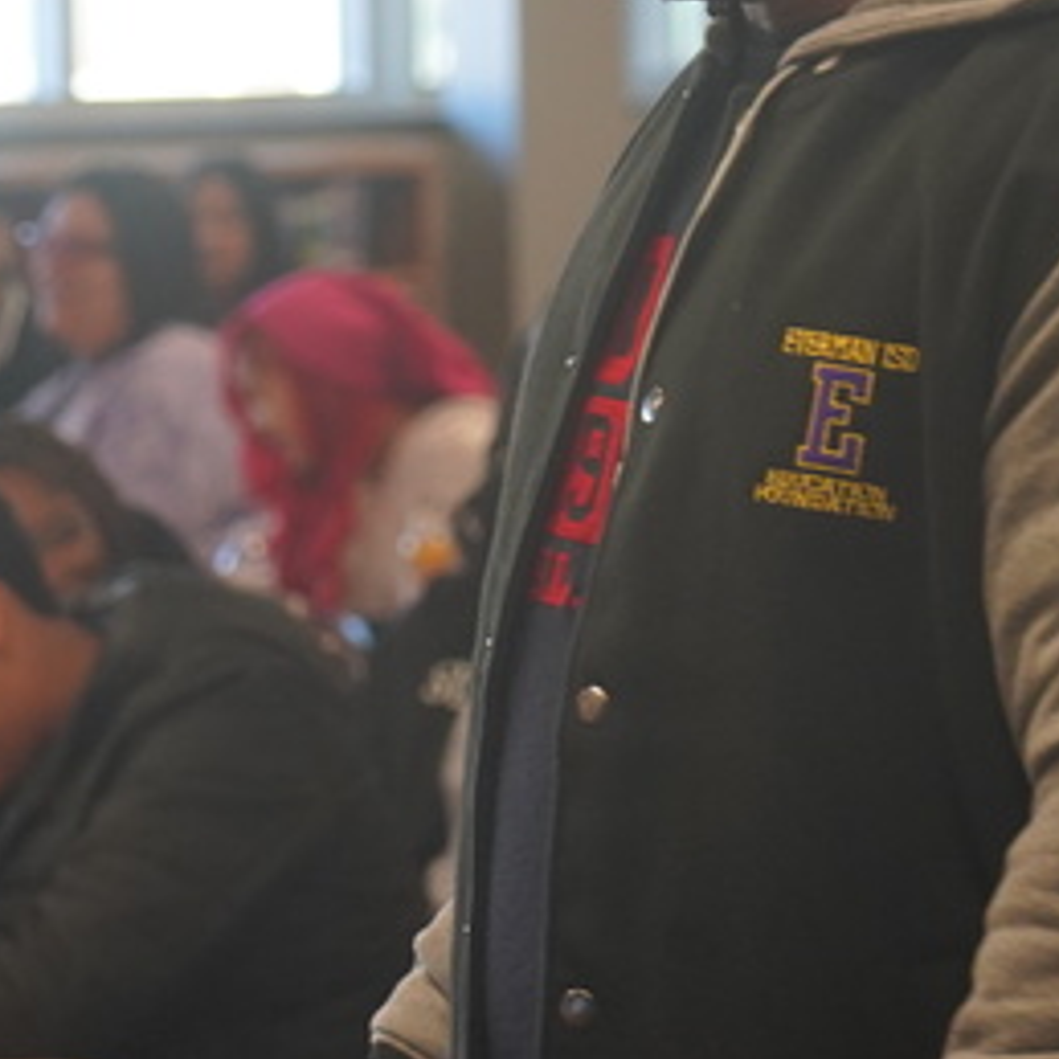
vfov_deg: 6.7
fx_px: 9068
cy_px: 566
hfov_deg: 6.7
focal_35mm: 262
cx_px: 266
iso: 2000
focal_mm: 78
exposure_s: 1/160
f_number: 4
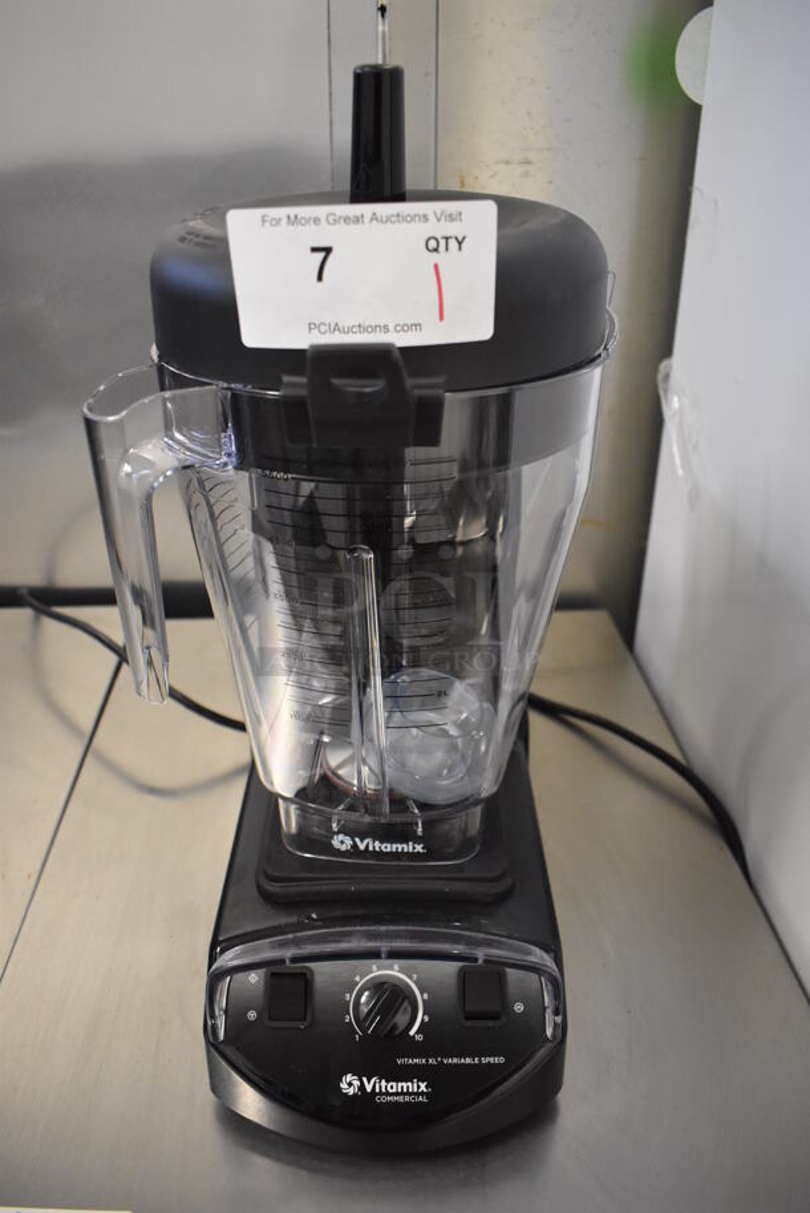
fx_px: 910
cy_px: 606
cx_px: 405
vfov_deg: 67.3
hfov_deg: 48.0
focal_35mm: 27
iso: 3200
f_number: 3.5
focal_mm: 18
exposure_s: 1/125
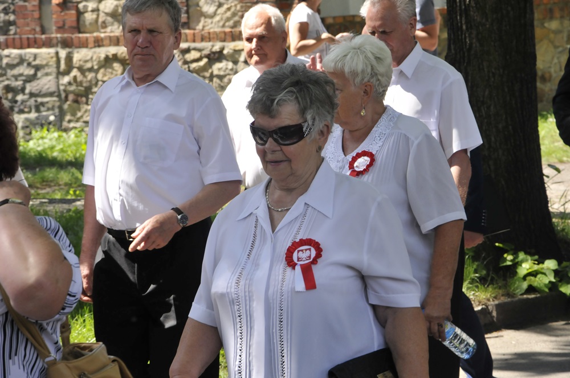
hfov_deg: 13.1
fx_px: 2490
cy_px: 189
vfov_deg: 8.7
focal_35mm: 158
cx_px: 285
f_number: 10
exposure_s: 1/400
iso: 800
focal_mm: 105
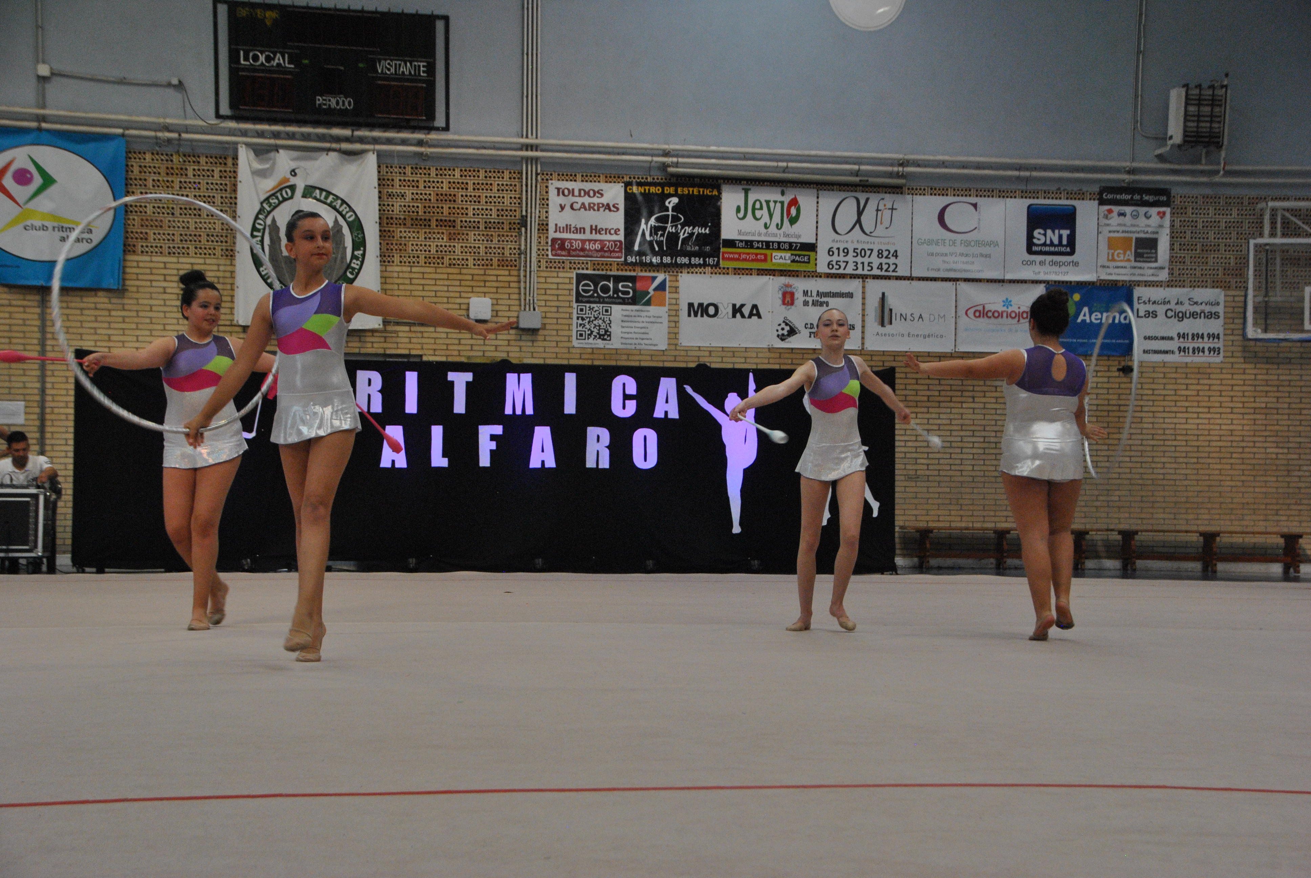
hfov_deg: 35.0
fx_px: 2078
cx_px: 656
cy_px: 439
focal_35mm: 57
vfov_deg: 23.8
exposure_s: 1/160
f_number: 6.3
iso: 800
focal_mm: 38
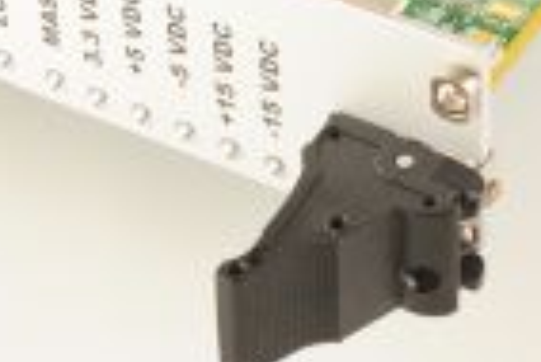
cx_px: 84
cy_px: -295
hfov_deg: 9.7
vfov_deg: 6.4
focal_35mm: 211
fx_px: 3174
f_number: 13
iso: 1600
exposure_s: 1/160
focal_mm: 50
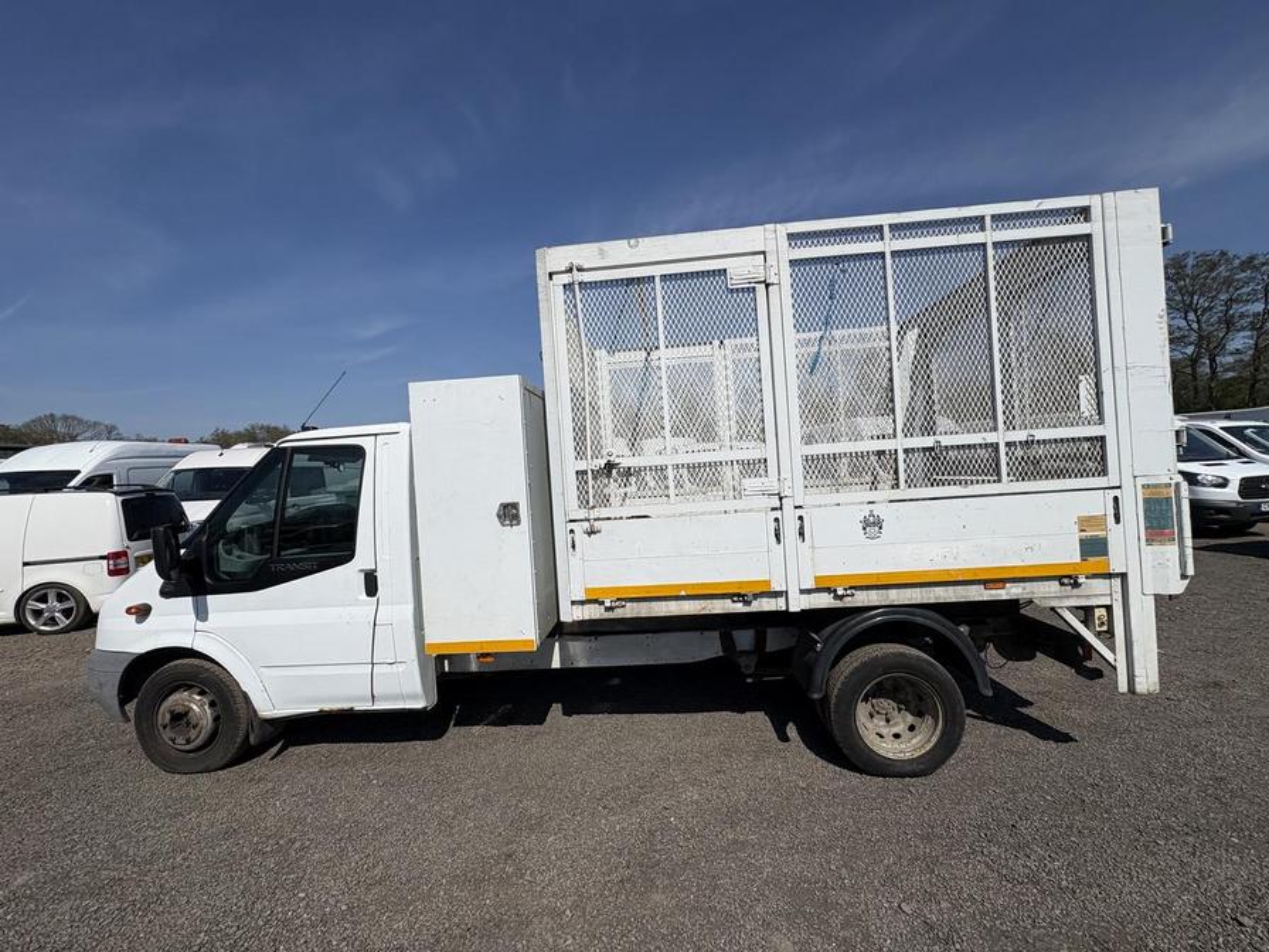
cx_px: 634
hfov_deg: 102.1
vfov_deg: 85.7
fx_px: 513
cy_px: 476
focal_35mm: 14
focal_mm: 2.22
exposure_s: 1/6135
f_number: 2.2
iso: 40
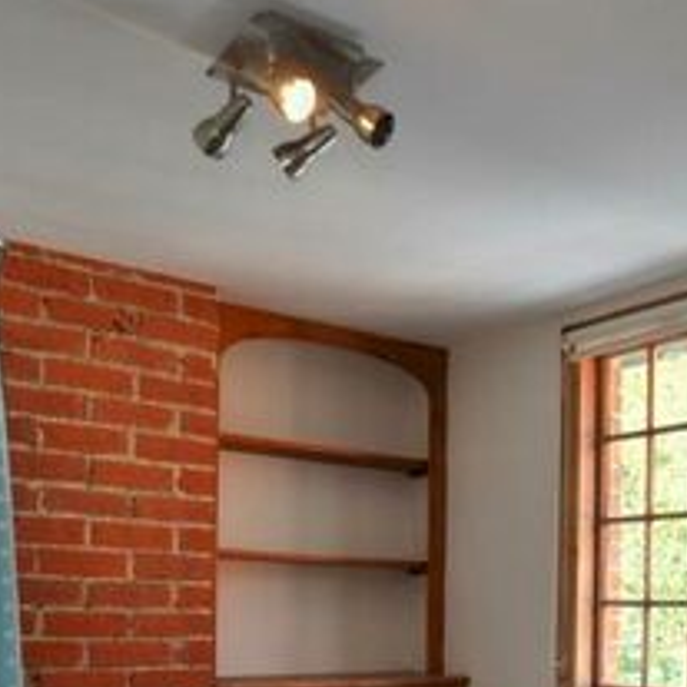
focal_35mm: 43
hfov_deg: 38.3
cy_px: 652
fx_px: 966
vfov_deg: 36.1
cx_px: 501
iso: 400
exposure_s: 1/60
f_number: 4
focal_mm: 10
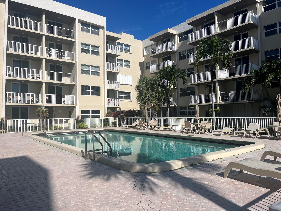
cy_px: 106
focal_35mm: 26
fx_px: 211
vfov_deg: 53.1
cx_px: 140
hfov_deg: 67.3
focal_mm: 5.1
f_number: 1.6
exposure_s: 1/6897
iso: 50
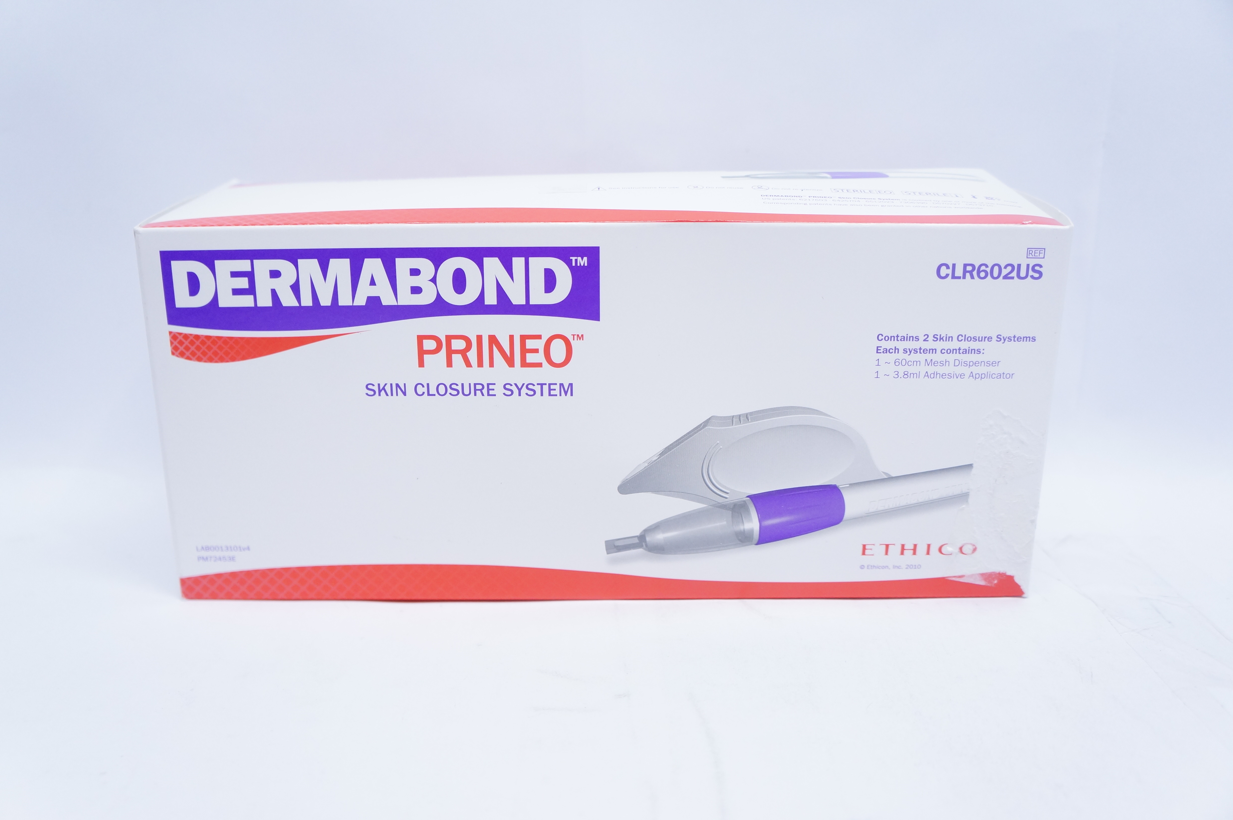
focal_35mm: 33
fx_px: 1129
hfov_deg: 57.3
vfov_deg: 39.9
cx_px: 616
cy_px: 410
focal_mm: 22
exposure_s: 1/125
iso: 800
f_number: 4
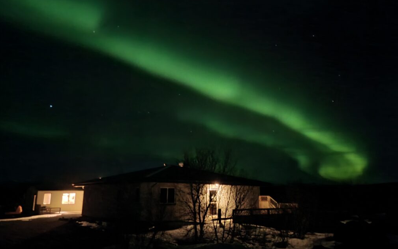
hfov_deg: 66.5
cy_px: 132
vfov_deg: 44.5
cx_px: 202
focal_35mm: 28
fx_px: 304
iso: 2000
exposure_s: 1/4
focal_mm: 5.4
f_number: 1.8
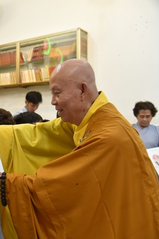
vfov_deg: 42.7
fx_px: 304
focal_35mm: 46
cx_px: -17
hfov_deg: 26.8
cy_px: 122
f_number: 4
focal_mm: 30
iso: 640
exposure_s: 1/60
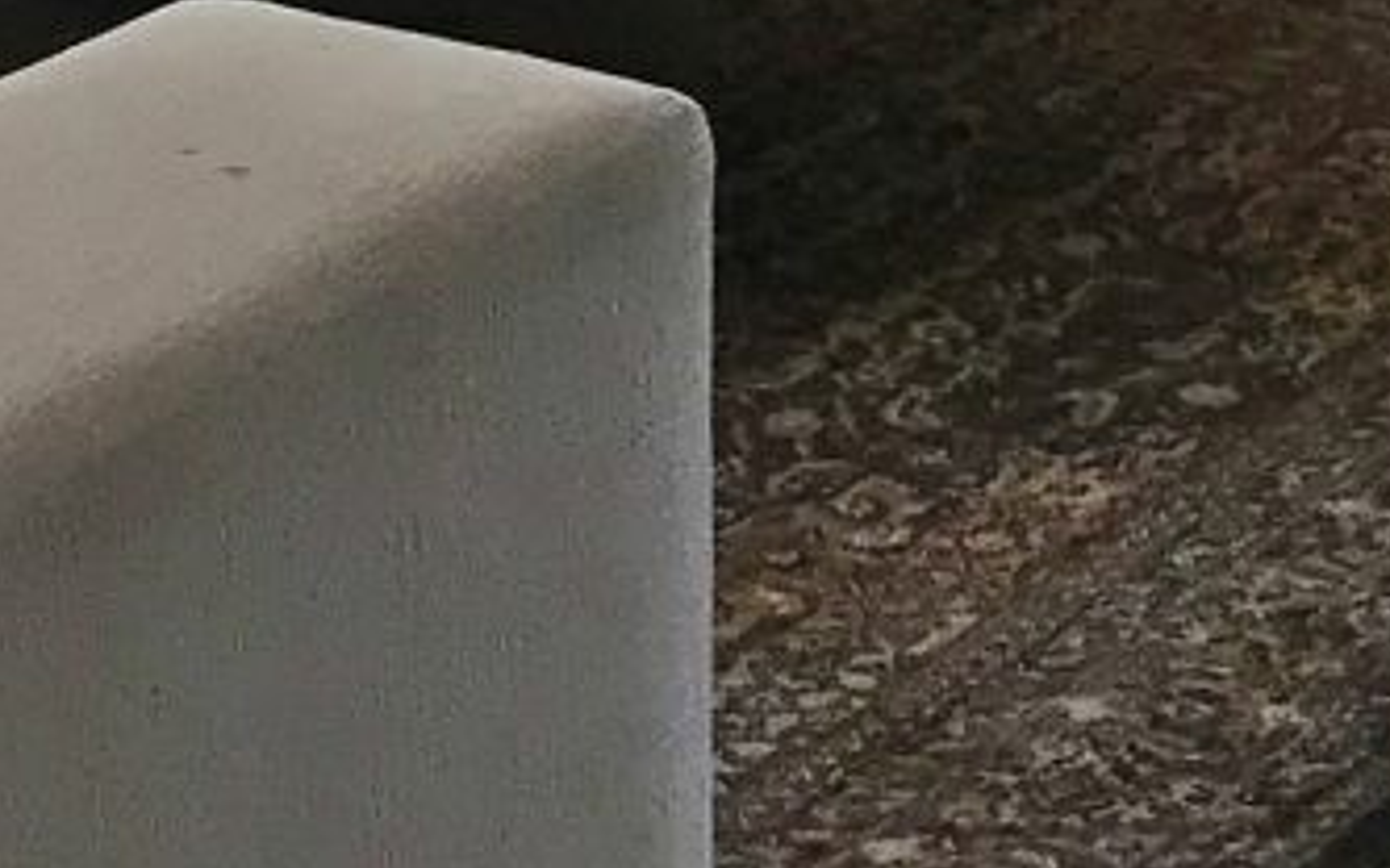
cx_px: 985
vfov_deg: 6.9
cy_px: -1786
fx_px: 6477
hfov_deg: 12.2
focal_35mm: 171
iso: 20
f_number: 1.8
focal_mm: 3.99
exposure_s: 1/363
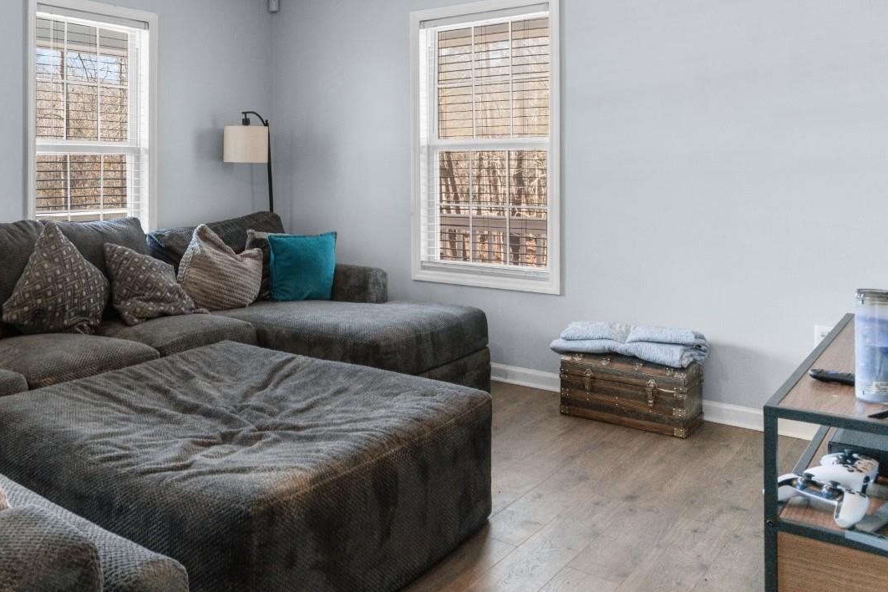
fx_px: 789
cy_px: 144
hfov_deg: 56.1
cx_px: 232
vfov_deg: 39.9
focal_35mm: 32
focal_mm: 14
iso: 100
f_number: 5
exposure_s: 3
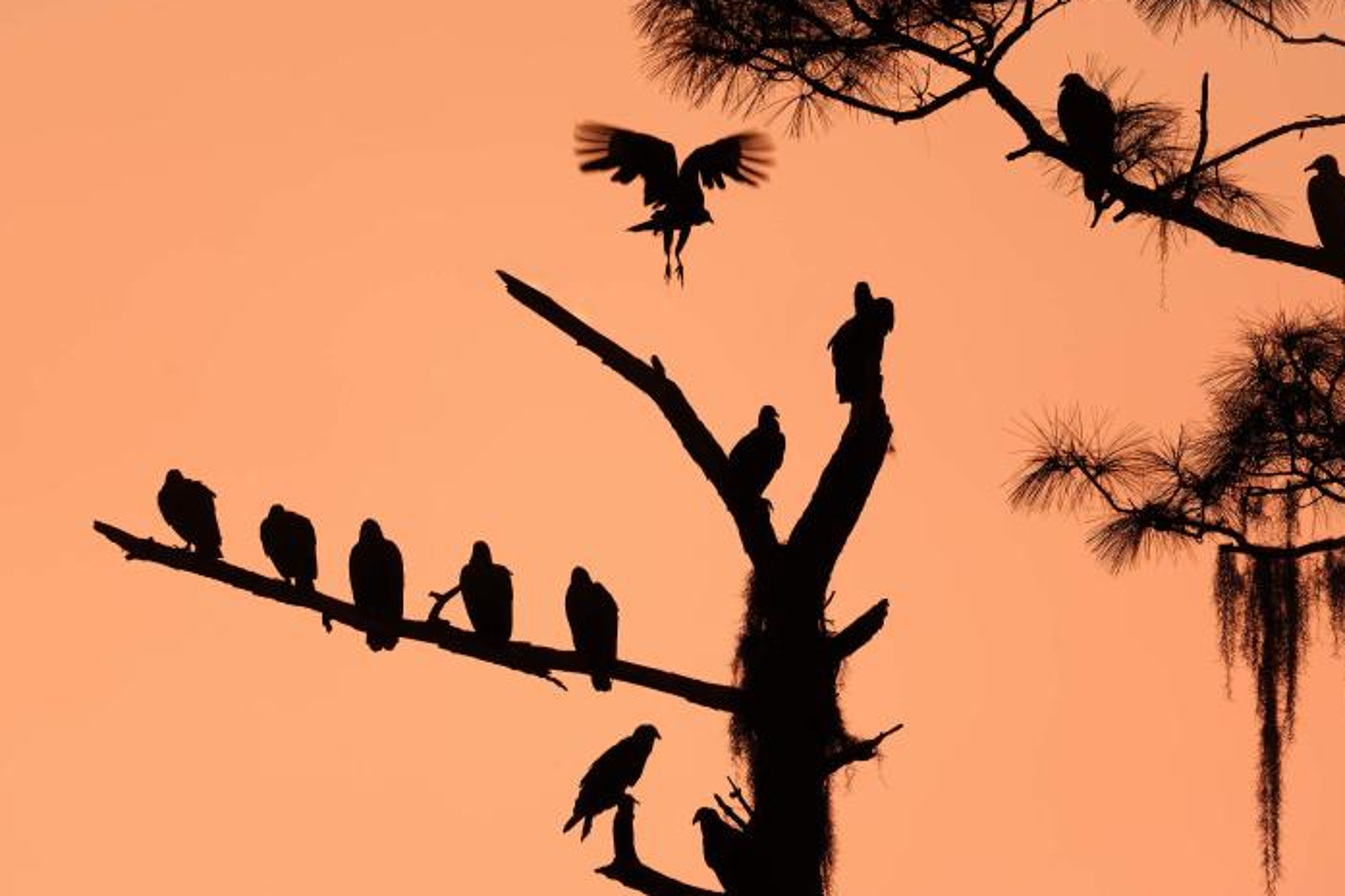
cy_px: 472
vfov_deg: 1.0
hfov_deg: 1.5
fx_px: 51457
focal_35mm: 1378
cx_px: 631
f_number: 8
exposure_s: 1/400
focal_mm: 1200
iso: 400
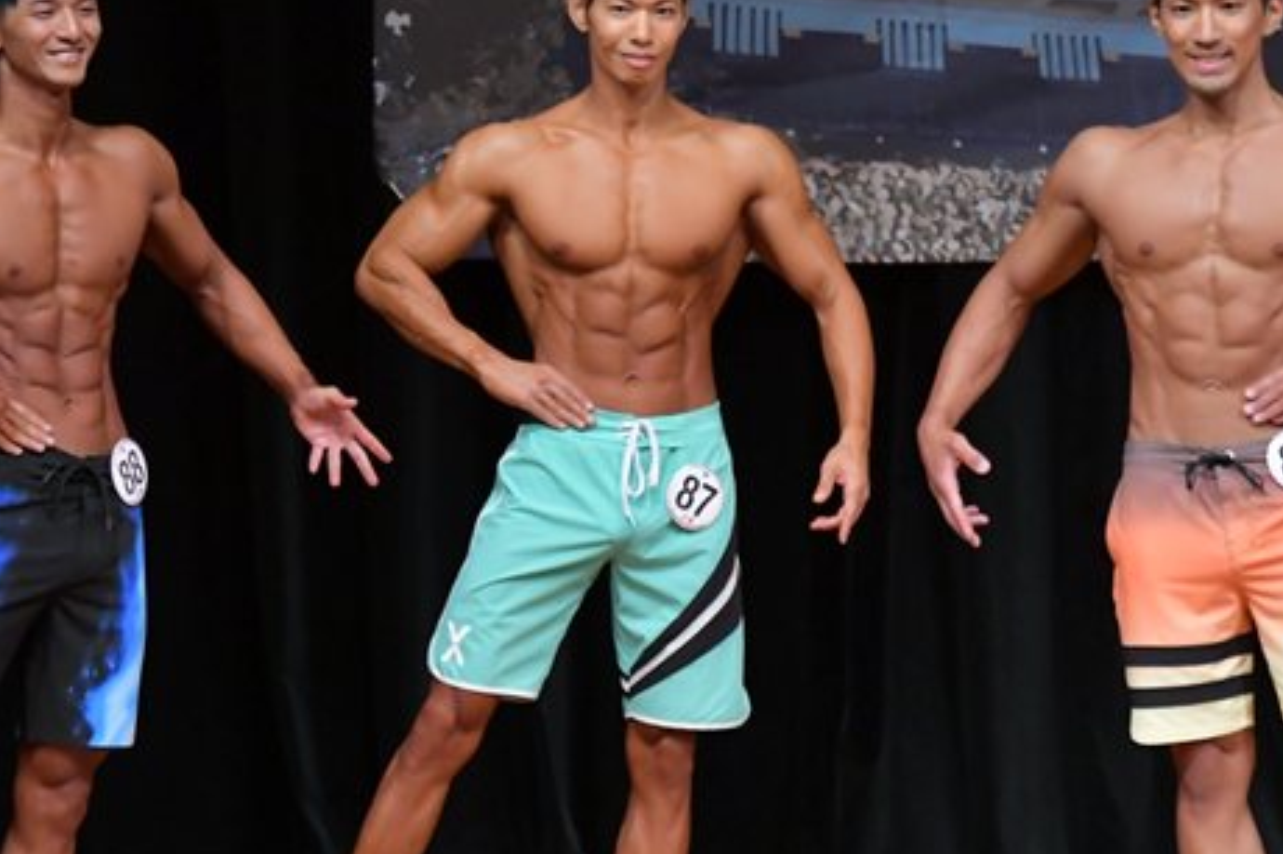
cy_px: 558
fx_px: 16204
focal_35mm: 455
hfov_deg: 4.5
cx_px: 542
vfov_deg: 3.0
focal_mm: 180
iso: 5000
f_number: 5.6
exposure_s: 1/400
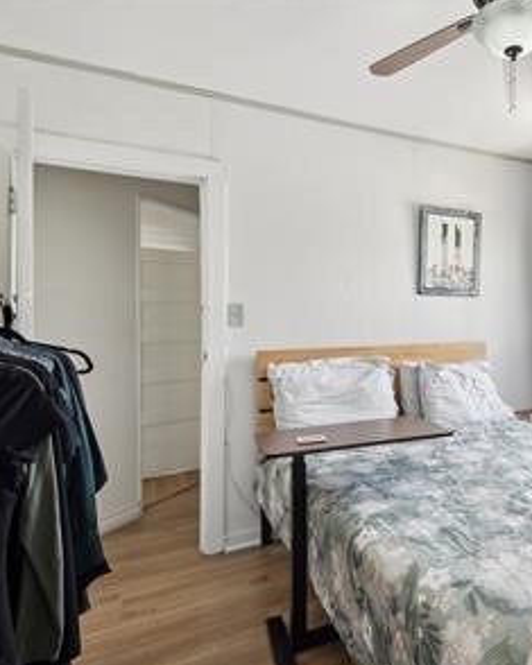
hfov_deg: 56.1
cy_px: 332
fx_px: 453
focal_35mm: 23
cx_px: 432
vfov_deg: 72.6
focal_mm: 16
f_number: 6.3
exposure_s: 1/20
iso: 400
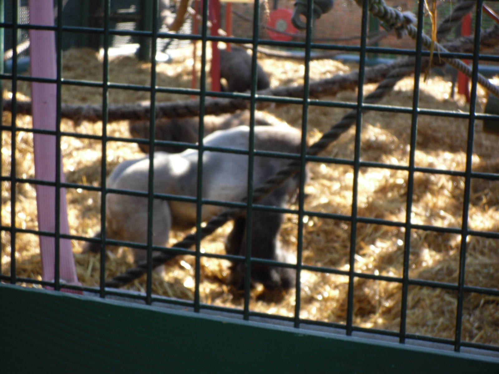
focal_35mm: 105
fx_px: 1514
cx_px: 250
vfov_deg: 14.1
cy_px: 187
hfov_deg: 18.7
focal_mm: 18.9
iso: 100
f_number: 5.6
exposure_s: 1/47
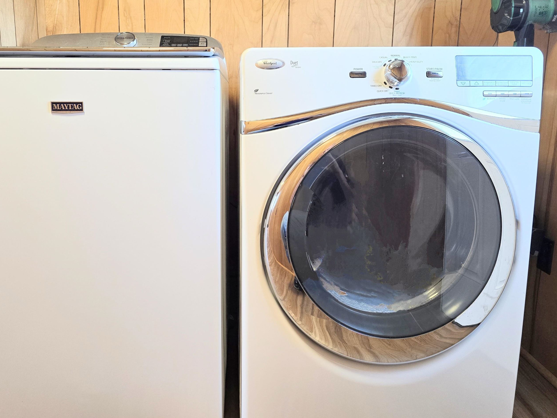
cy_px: 176
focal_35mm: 28
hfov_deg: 63.1
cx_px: 239
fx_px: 451
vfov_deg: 49.6
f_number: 1.7
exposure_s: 1/120
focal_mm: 6.3
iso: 160
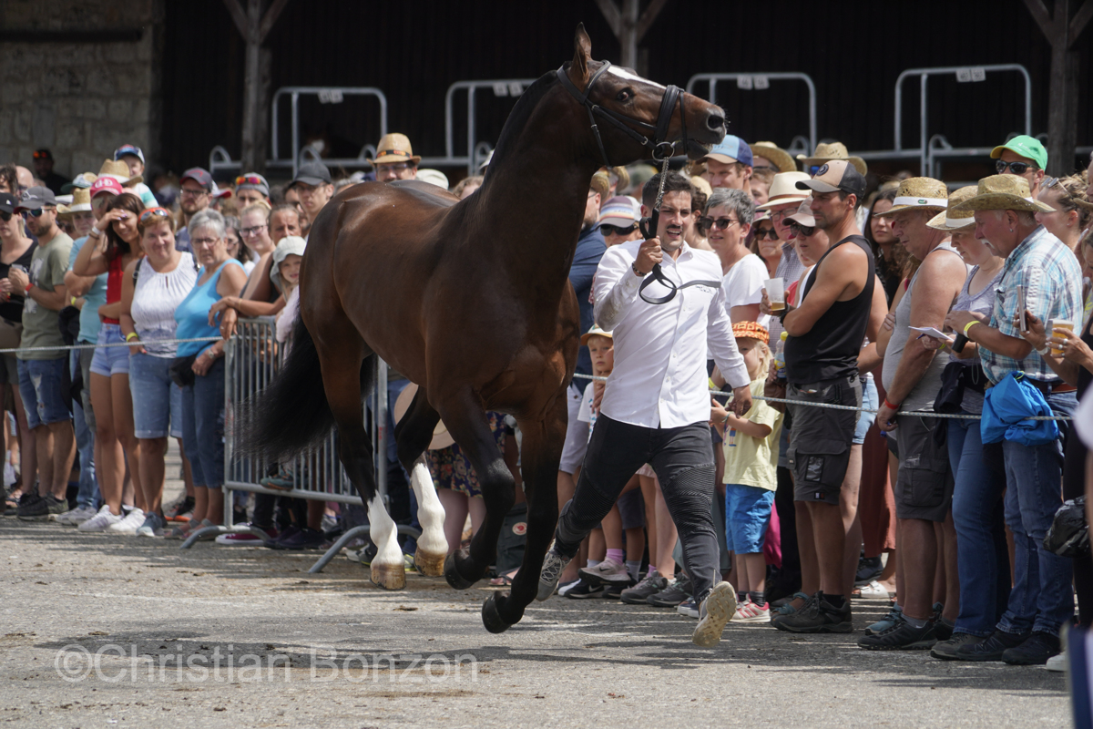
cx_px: 546
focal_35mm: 240
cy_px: 364
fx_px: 7286
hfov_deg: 8.6
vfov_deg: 5.7
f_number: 6.3
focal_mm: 240
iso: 200
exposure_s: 1/1000
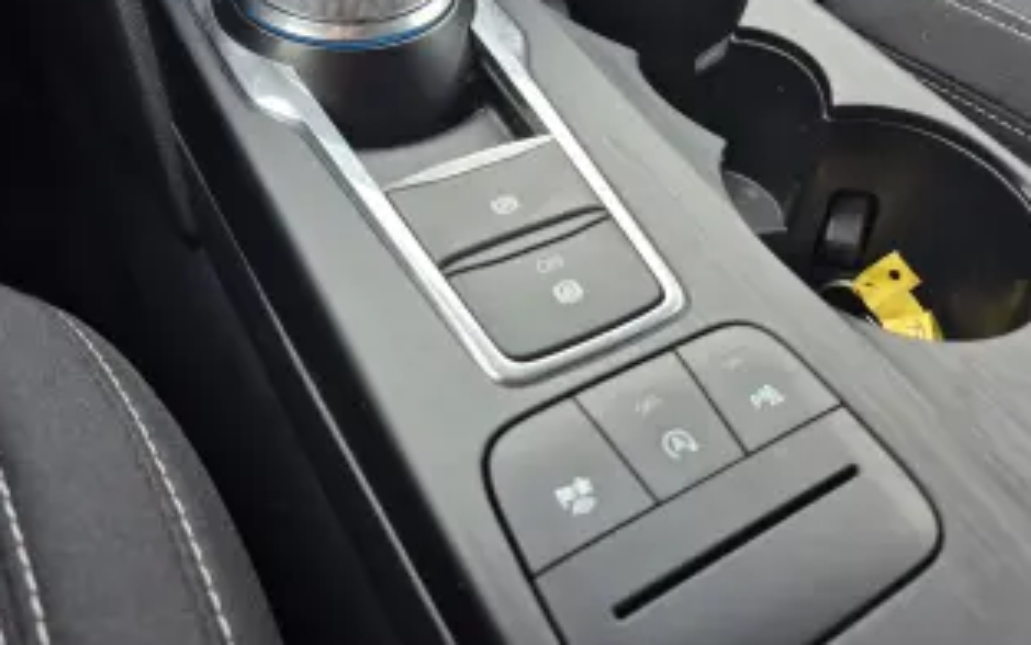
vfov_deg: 44.2
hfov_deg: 66.4
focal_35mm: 28
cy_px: 237
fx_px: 787
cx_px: 497
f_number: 1.8
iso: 250
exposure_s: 1/62
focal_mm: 5.4
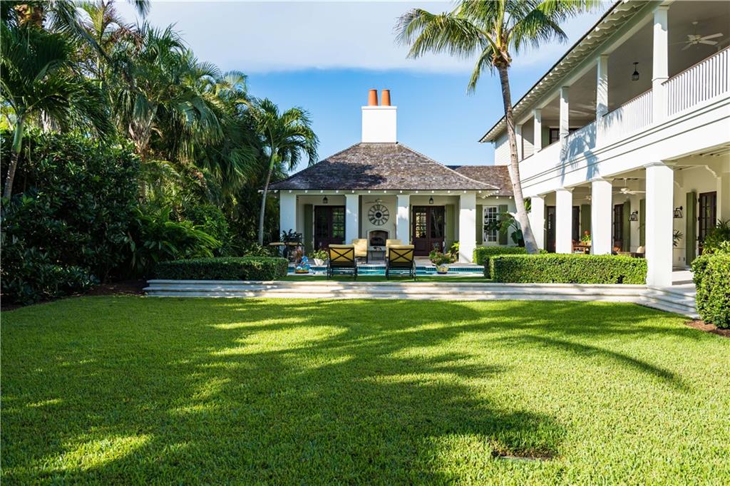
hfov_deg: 63.7
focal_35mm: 29
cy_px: 243
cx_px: 365
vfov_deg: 44.9
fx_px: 588
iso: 100
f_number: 6.3
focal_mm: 29
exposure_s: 1/200
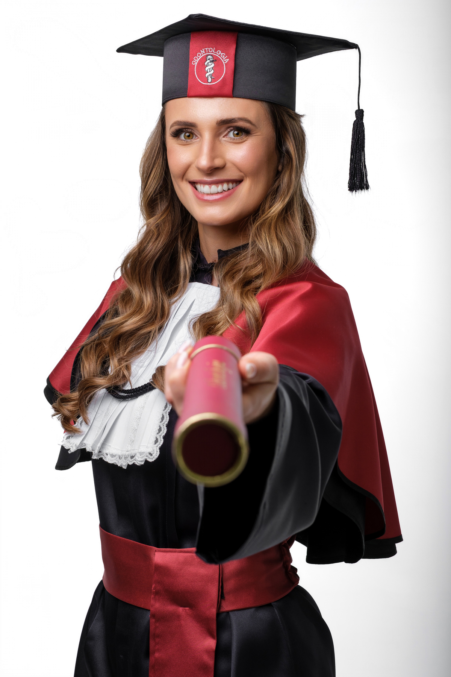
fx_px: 1409
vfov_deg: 27.0
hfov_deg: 18.2
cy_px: 338
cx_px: 226
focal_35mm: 75
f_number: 6.4
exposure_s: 1/60
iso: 160
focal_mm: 50
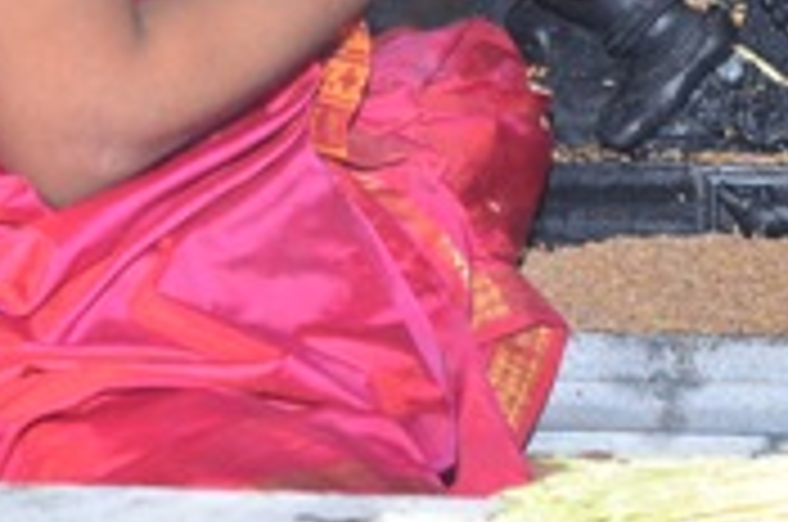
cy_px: -315
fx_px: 3124
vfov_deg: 9.2
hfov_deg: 14.3
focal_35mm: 143
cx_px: 581
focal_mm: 26
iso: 125
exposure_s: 1/125
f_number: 5.6
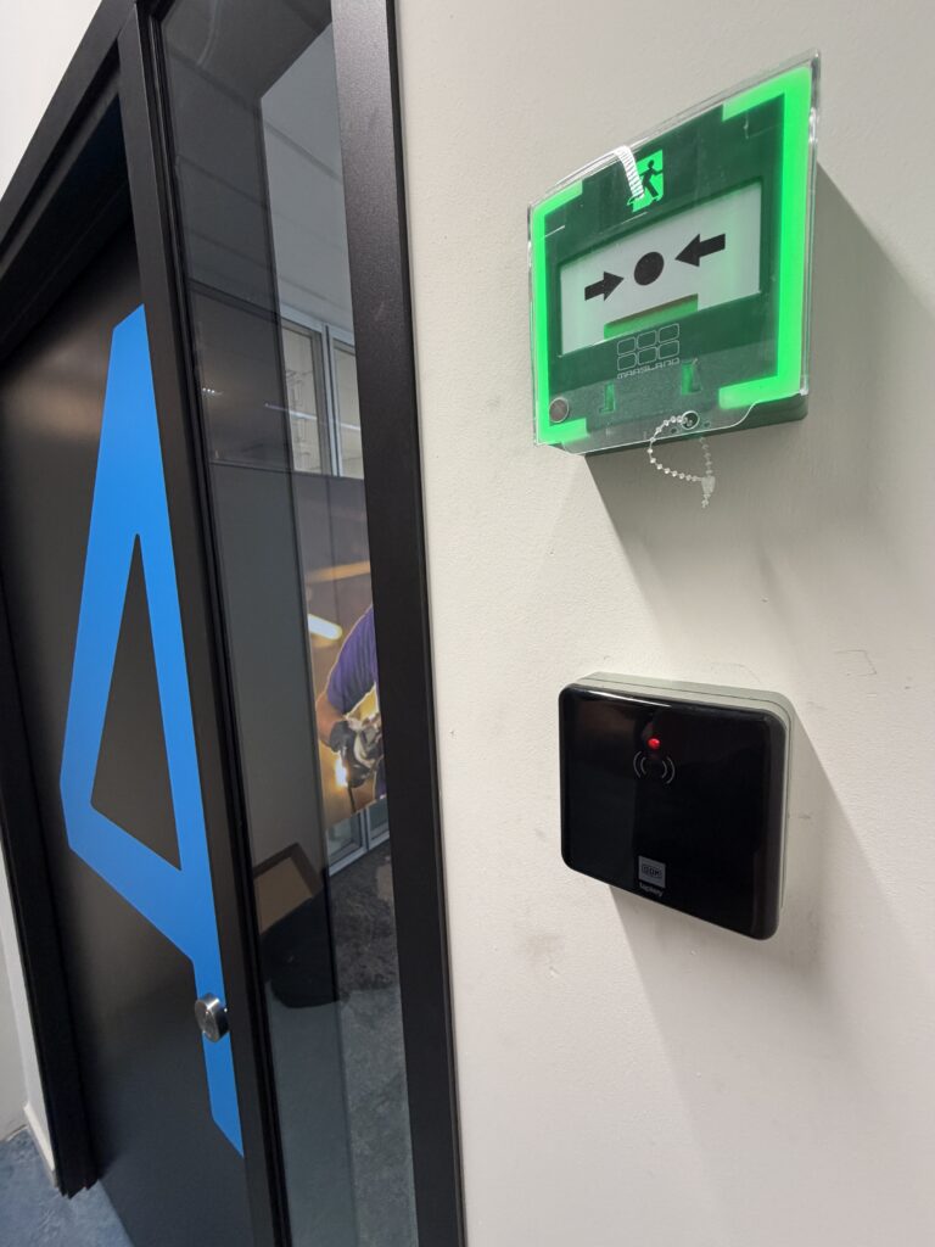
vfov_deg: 102.1
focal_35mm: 14
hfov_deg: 85.7
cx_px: 468
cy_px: 624
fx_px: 504
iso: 200
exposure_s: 1/100
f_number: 2.2
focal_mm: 2.22
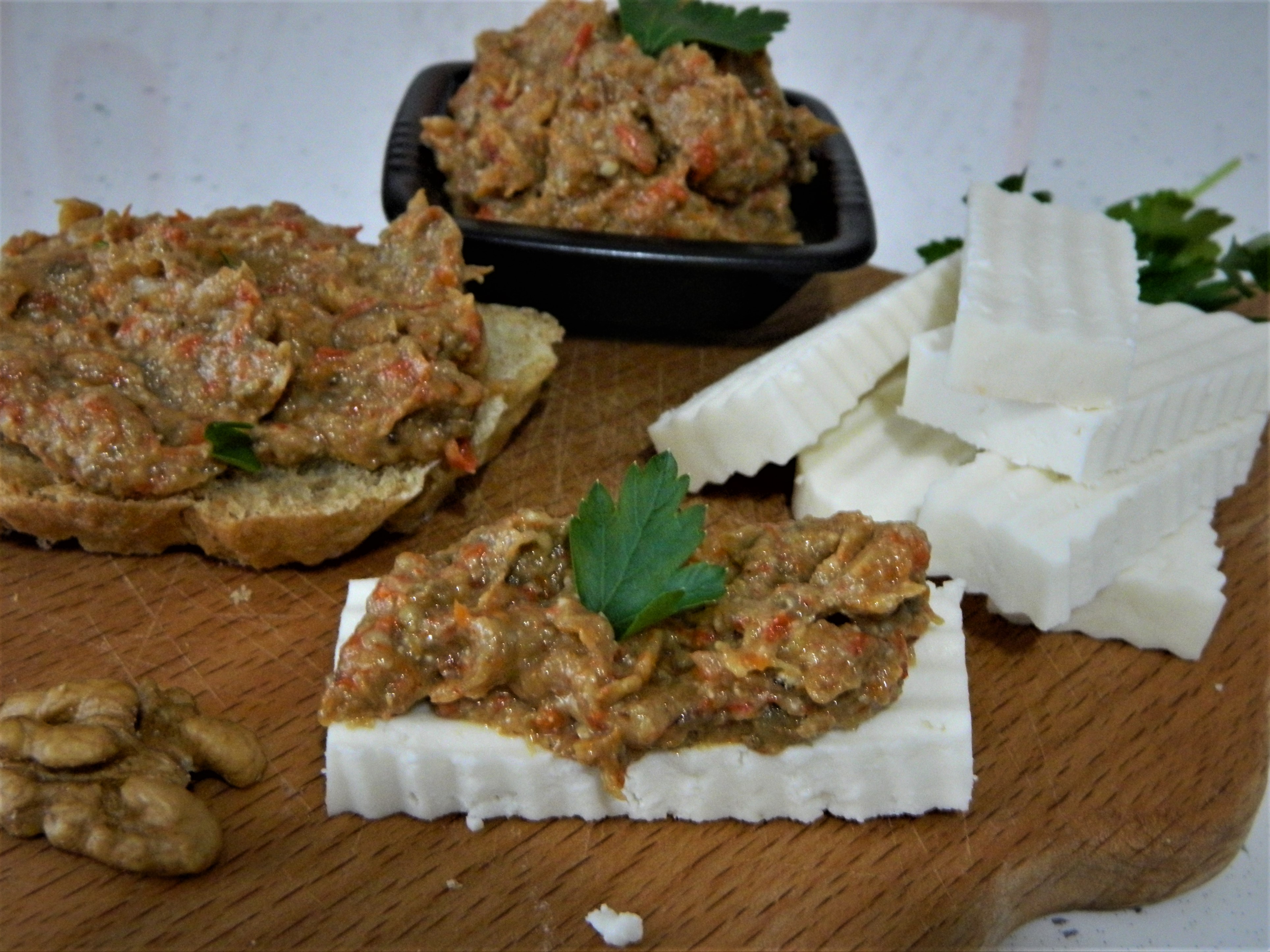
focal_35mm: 41
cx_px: 635
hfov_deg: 45.8
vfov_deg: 35.1
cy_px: 476
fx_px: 1504
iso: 400
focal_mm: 7.3
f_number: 3.5
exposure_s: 1/13
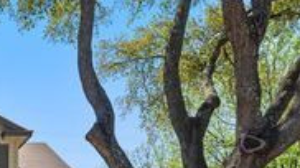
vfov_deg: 21.0
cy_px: 246
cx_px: -101
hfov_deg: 31.3
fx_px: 389
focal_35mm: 49
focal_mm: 17
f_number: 8
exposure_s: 1/60
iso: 250
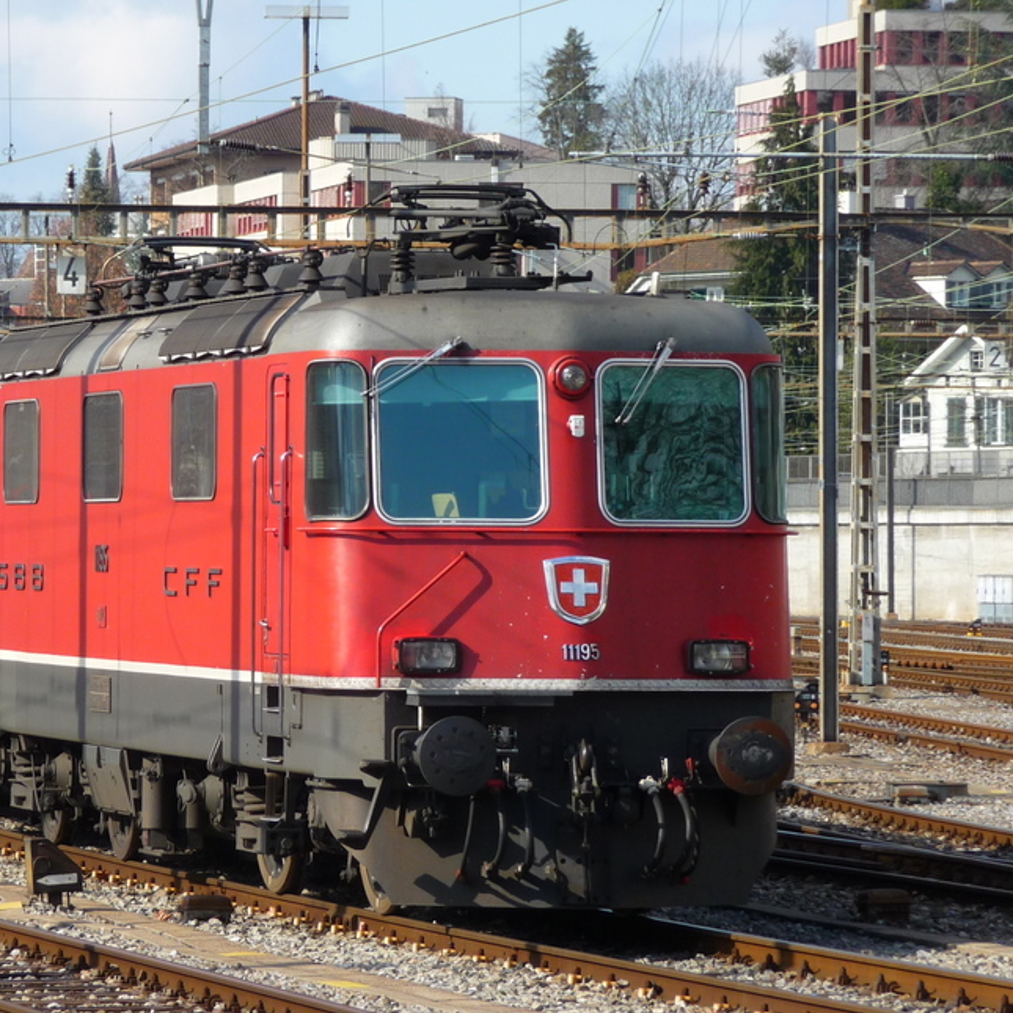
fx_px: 7714
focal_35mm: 233
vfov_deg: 7.5
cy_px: 523
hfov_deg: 7.5
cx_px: 302
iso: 100
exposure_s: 1/400
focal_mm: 29.1
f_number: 4.8
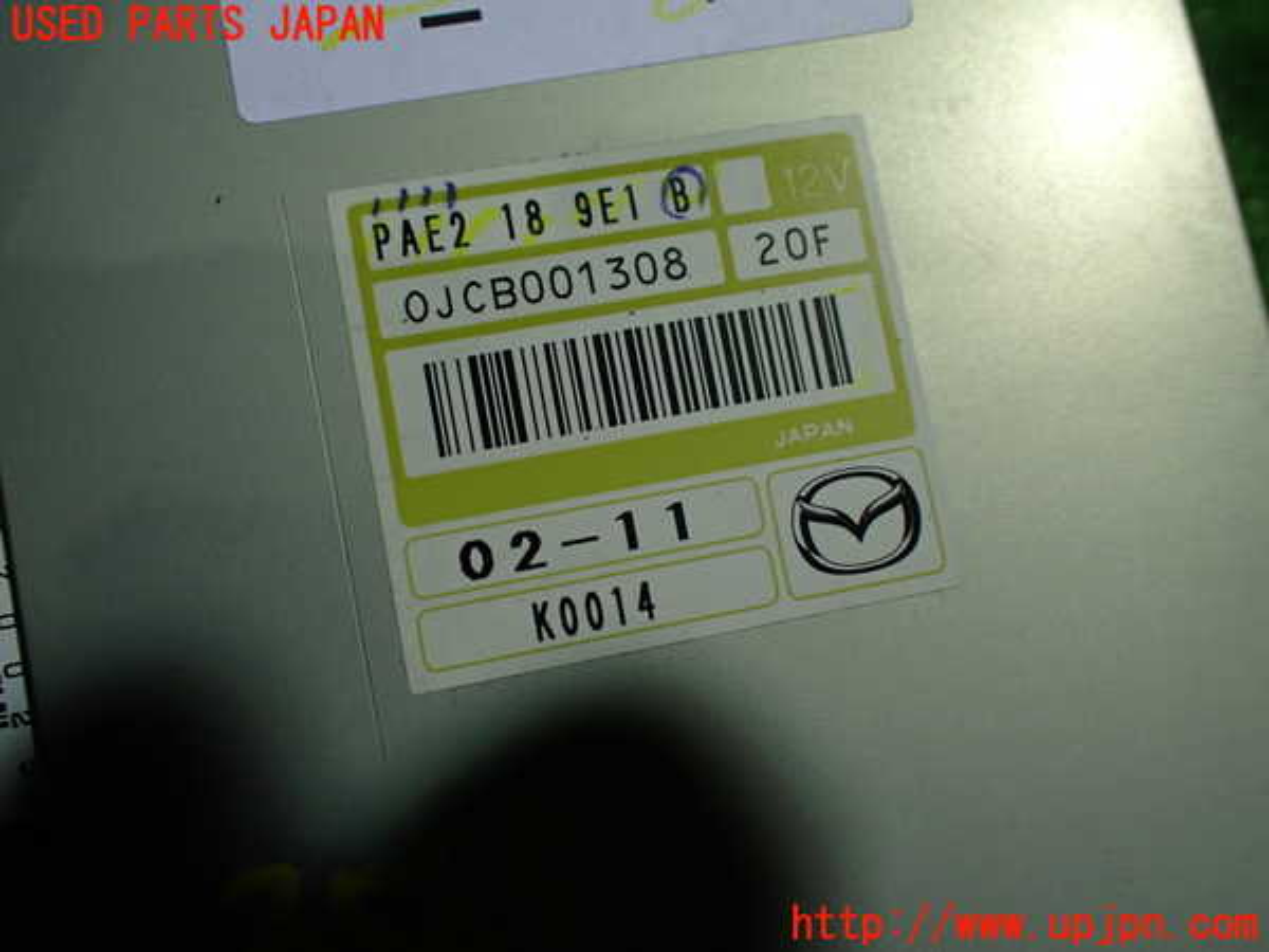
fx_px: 1100
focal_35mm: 30
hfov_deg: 60.0
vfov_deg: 46.8
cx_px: 634
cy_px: 476
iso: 200
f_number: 2.3
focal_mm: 5.4
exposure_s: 1/125
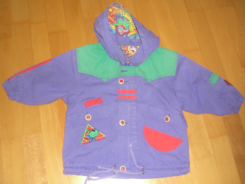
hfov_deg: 49.0
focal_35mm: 38
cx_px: 122
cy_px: 92
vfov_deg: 37.7
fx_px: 269
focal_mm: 7.9
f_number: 2.8
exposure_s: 1/60
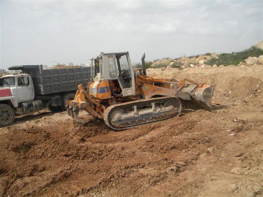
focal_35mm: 28
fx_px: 213
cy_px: 98
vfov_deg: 49.7
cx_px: 132
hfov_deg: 63.4
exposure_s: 1/322
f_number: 7
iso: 80
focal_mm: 5
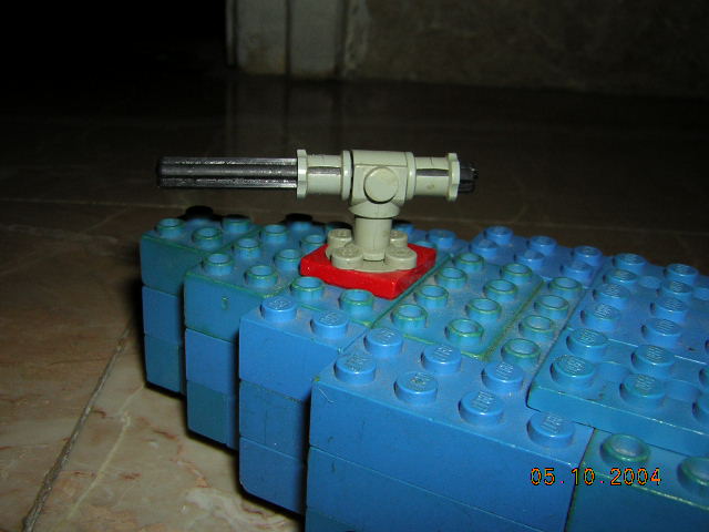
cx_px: 354
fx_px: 737
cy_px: 266
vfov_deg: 39.7
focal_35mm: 36
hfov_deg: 51.4
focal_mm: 4.7
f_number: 5.2
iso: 50
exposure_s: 1/60.1
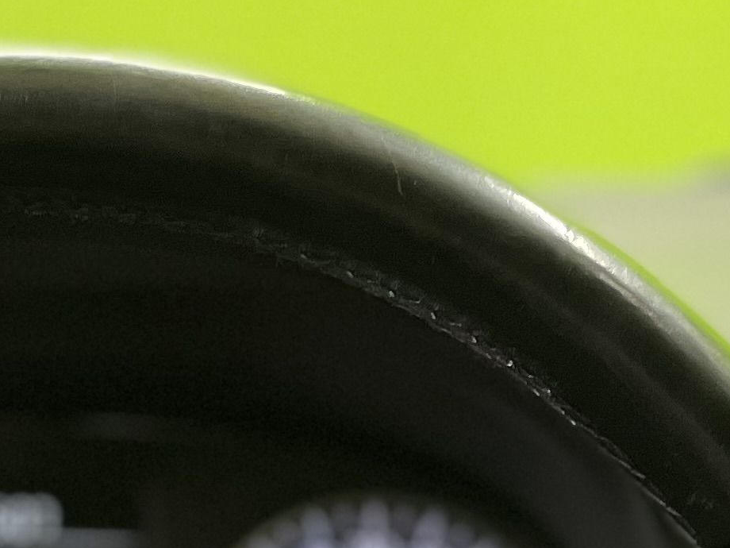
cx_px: 50
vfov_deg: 11.7
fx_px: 2404
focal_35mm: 114
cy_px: 1098
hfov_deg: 17.0
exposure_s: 1/50
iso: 320
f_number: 1.6
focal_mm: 4.2
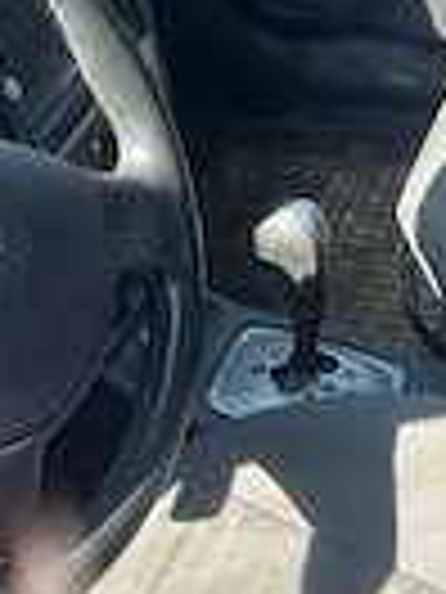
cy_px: 310
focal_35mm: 73
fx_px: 1254
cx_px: 203
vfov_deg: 26.7
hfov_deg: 20.2
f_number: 1.78
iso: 80
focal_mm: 6.86
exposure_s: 1/409
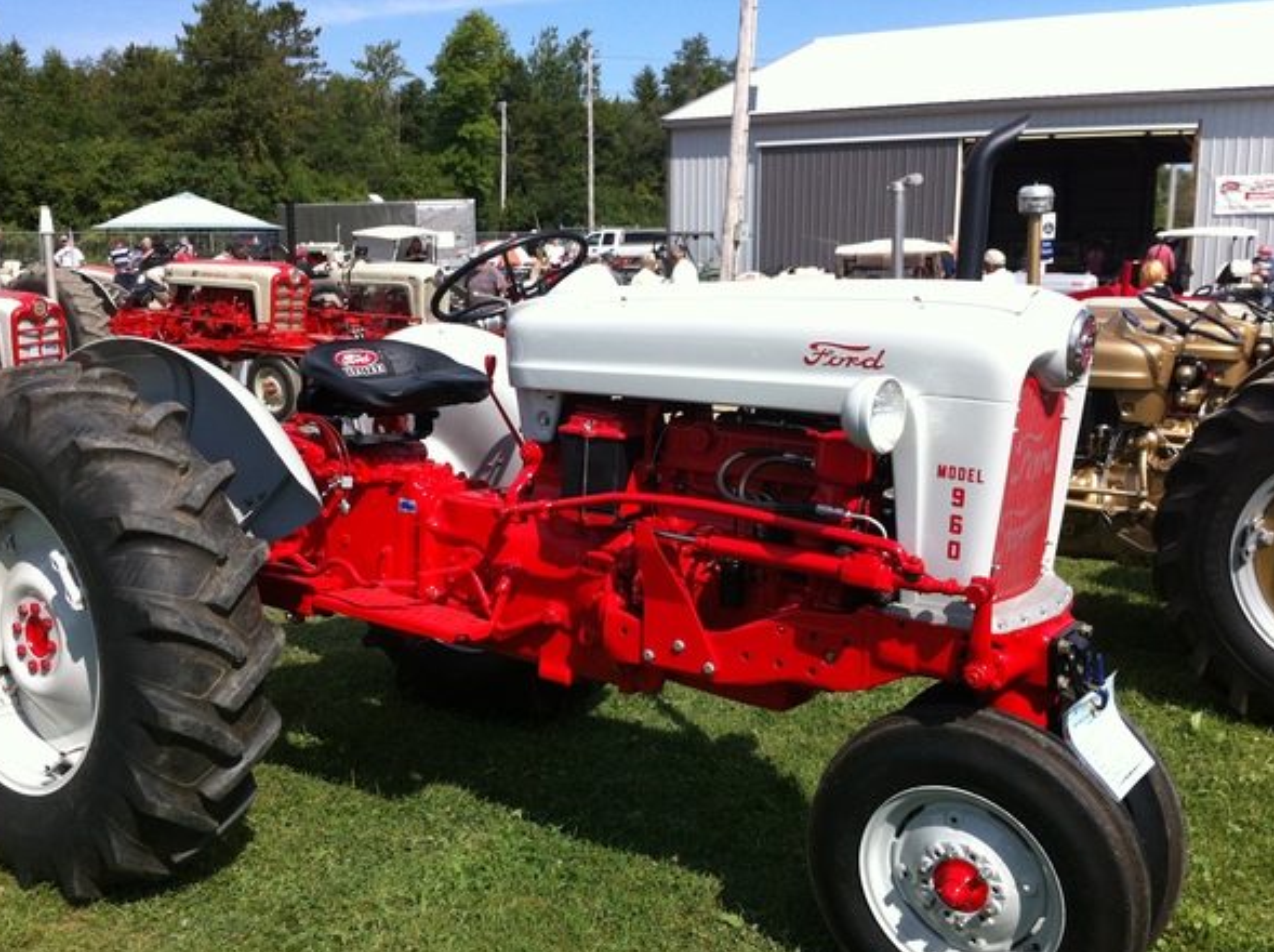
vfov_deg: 37.6
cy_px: 515
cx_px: 627
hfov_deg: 49.0
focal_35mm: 38
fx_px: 1397
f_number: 2.8
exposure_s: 1/1040
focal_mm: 3.85
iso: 80
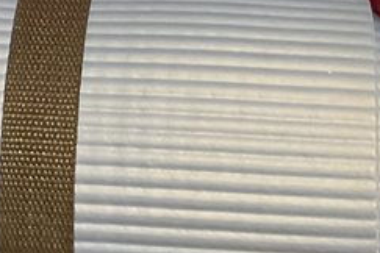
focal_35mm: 188
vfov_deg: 7.1
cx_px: 160
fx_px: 1984
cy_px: -171
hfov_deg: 10.9
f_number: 1.8
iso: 250
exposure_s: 1/40
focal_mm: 3
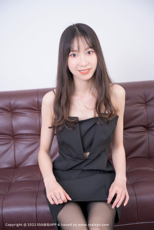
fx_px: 398
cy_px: 115
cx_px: 77
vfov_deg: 32.4
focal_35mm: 62
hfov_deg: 21.9
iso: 250
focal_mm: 62
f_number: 4
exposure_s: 1/160
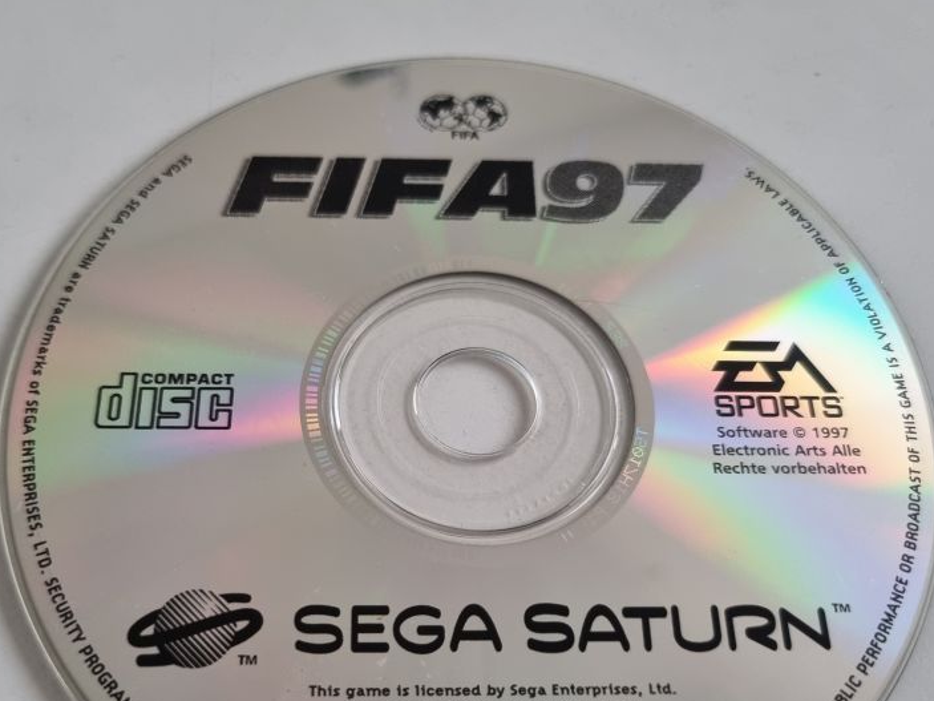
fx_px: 998
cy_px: 484
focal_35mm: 37
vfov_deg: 38.1
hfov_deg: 50.1
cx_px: 434
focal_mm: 5.4
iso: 400
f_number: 1.8
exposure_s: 1/50
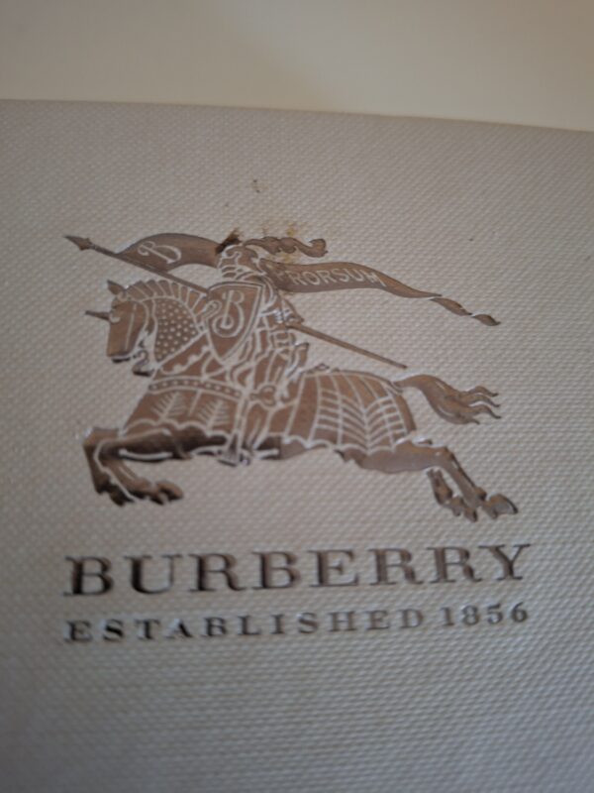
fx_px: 526
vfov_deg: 73.9
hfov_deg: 58.9
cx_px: 297
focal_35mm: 23
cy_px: 396
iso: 800
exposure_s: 1/20
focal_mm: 5.54
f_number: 1.8
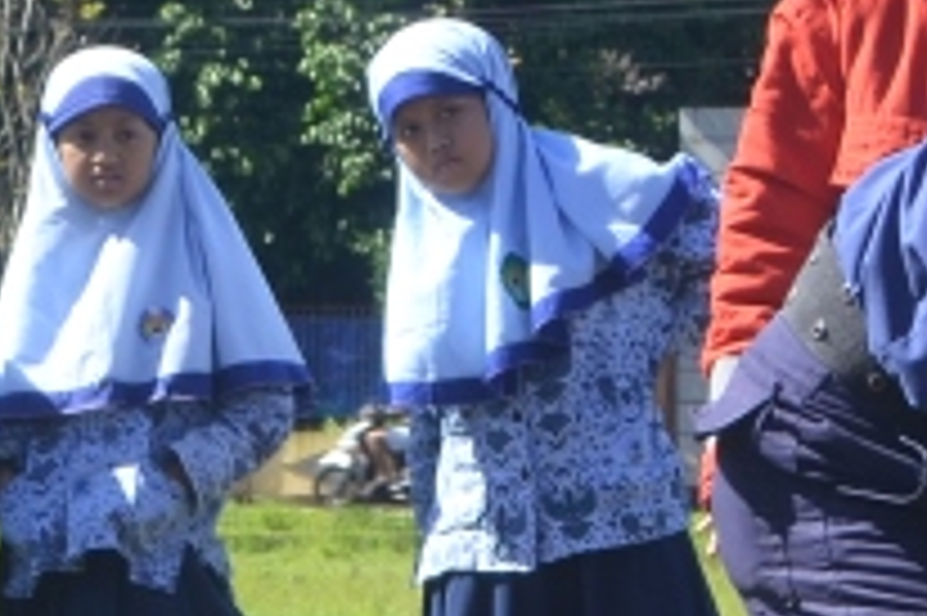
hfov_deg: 7.6
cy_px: 506
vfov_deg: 5.2
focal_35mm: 261
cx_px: 1683
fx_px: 6728
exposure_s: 1/50
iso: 100
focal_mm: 35
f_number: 11
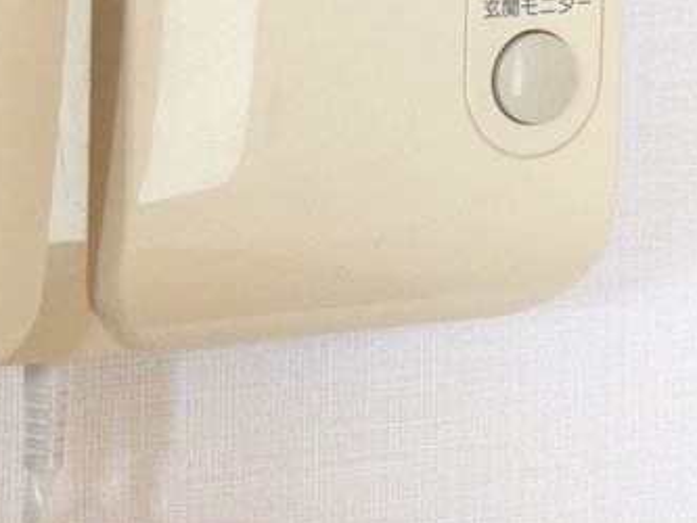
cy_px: -169
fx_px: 2961
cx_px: 203
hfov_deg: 13.4
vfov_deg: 9.9
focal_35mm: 147
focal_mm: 5.43
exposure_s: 1/60
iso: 525
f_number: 1.89
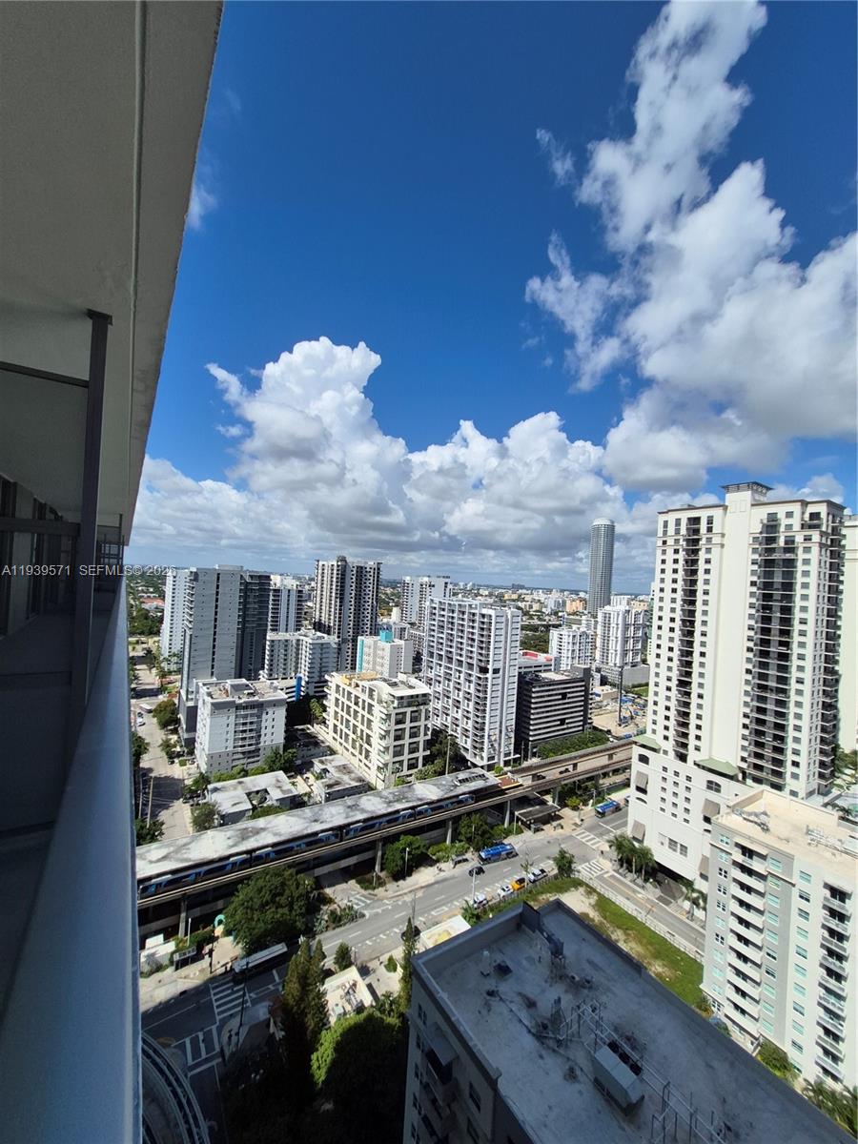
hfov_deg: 89.9
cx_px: 429
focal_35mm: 13
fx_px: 430
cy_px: 572
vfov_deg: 106.2
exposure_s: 1/3248
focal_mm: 1.74
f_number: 2.2
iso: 50
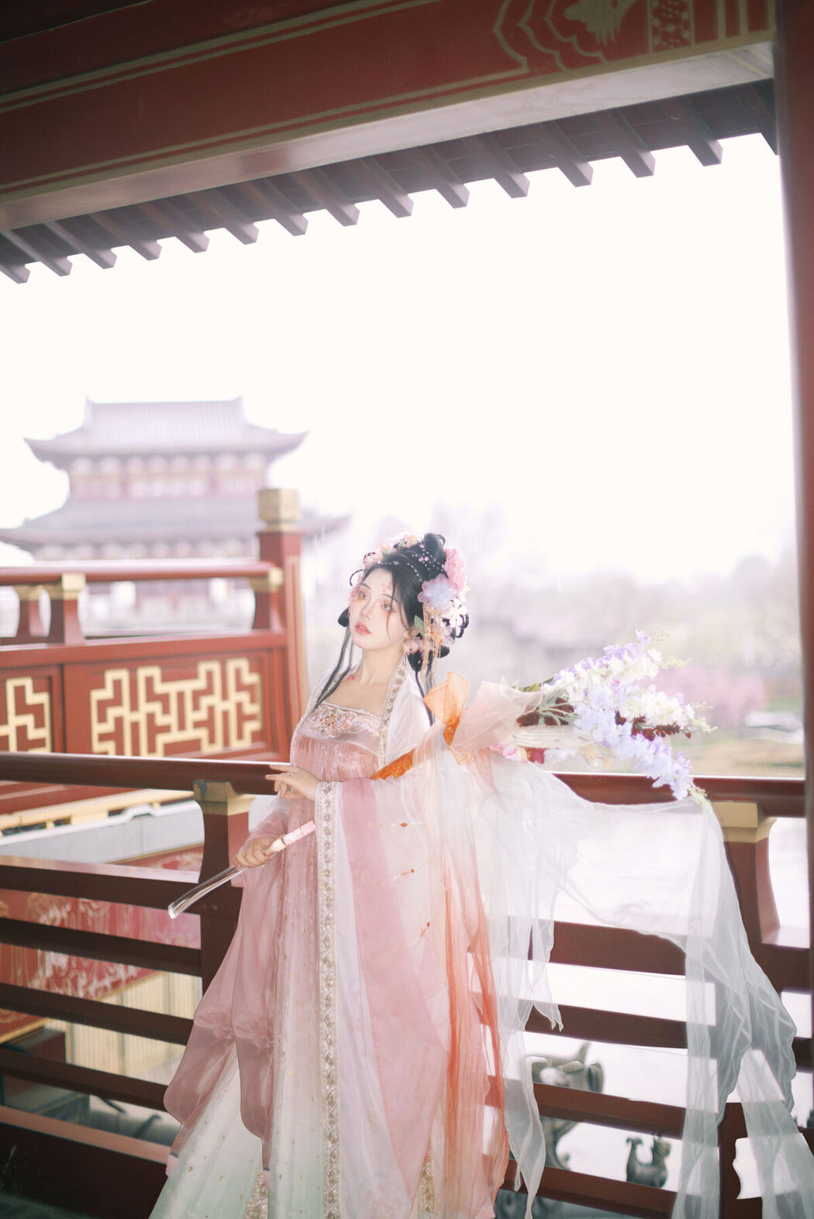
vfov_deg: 40.3
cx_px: 407
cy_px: 610
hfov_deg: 27.5
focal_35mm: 49
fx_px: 1660
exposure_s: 1/125
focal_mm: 50
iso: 100
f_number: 1.2
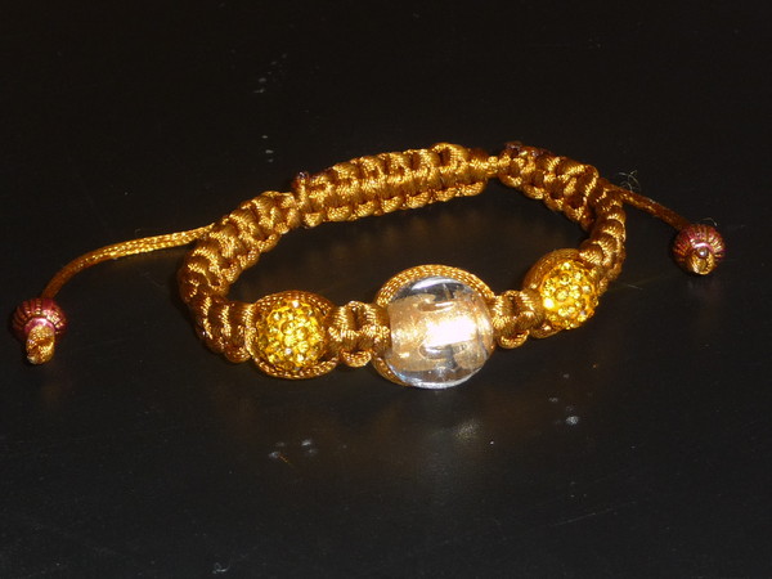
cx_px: 386
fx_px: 1873
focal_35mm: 84
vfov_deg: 17.6
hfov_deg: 23.3
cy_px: 290
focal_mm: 8.5
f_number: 4.2
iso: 100
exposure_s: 1/30
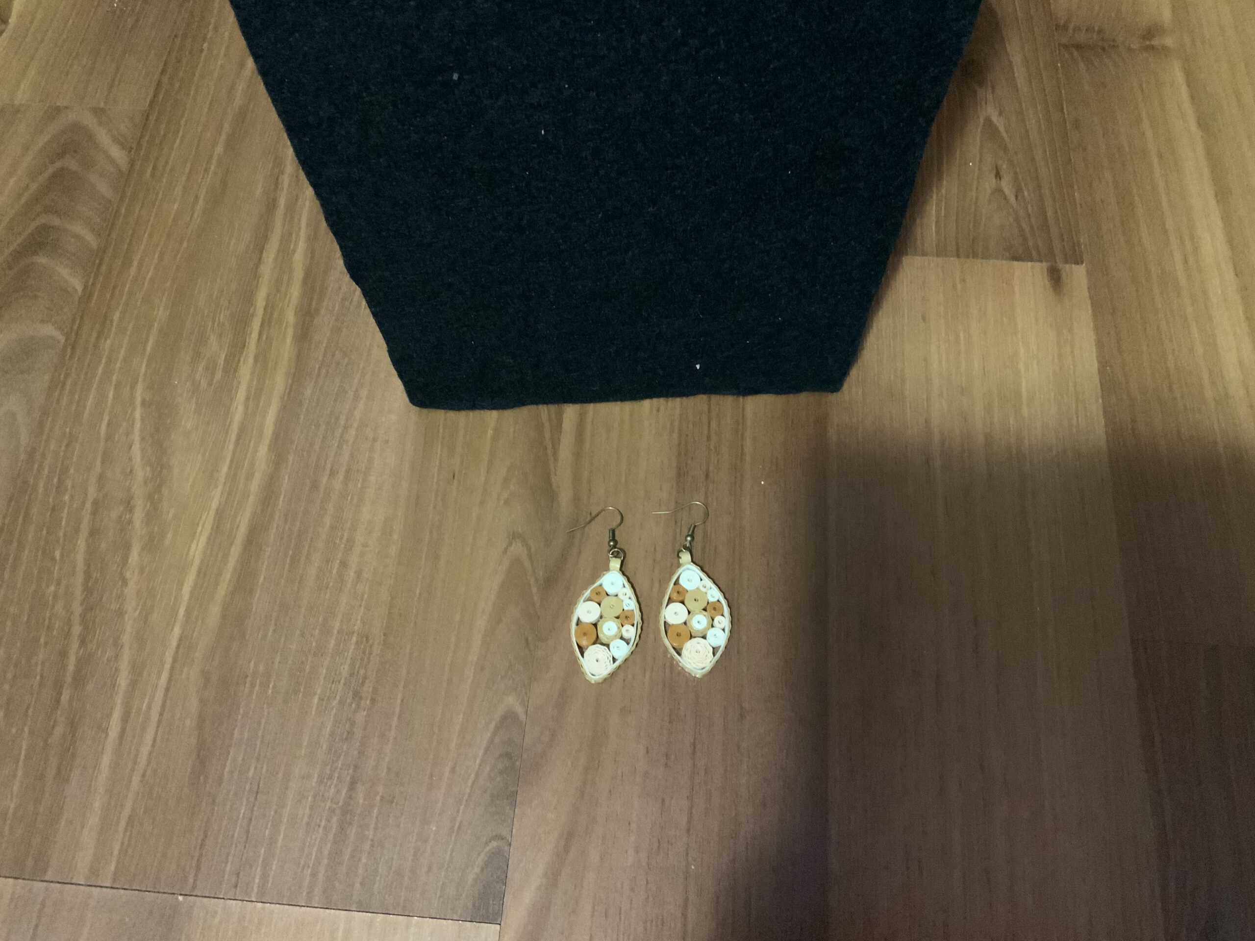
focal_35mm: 29
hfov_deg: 61.7
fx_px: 1051
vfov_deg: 48.2
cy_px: 470
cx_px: 628
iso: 500
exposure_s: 1/20
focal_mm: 3
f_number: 1.8
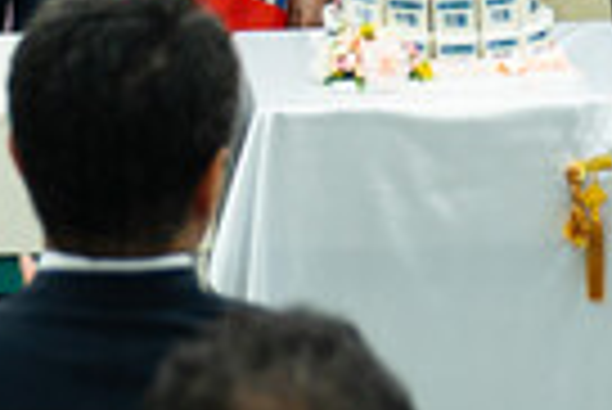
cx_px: 234
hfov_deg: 11.3
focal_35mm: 181
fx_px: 3080
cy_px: -354
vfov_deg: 7.4
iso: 500
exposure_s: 1/160
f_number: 2.8
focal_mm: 41
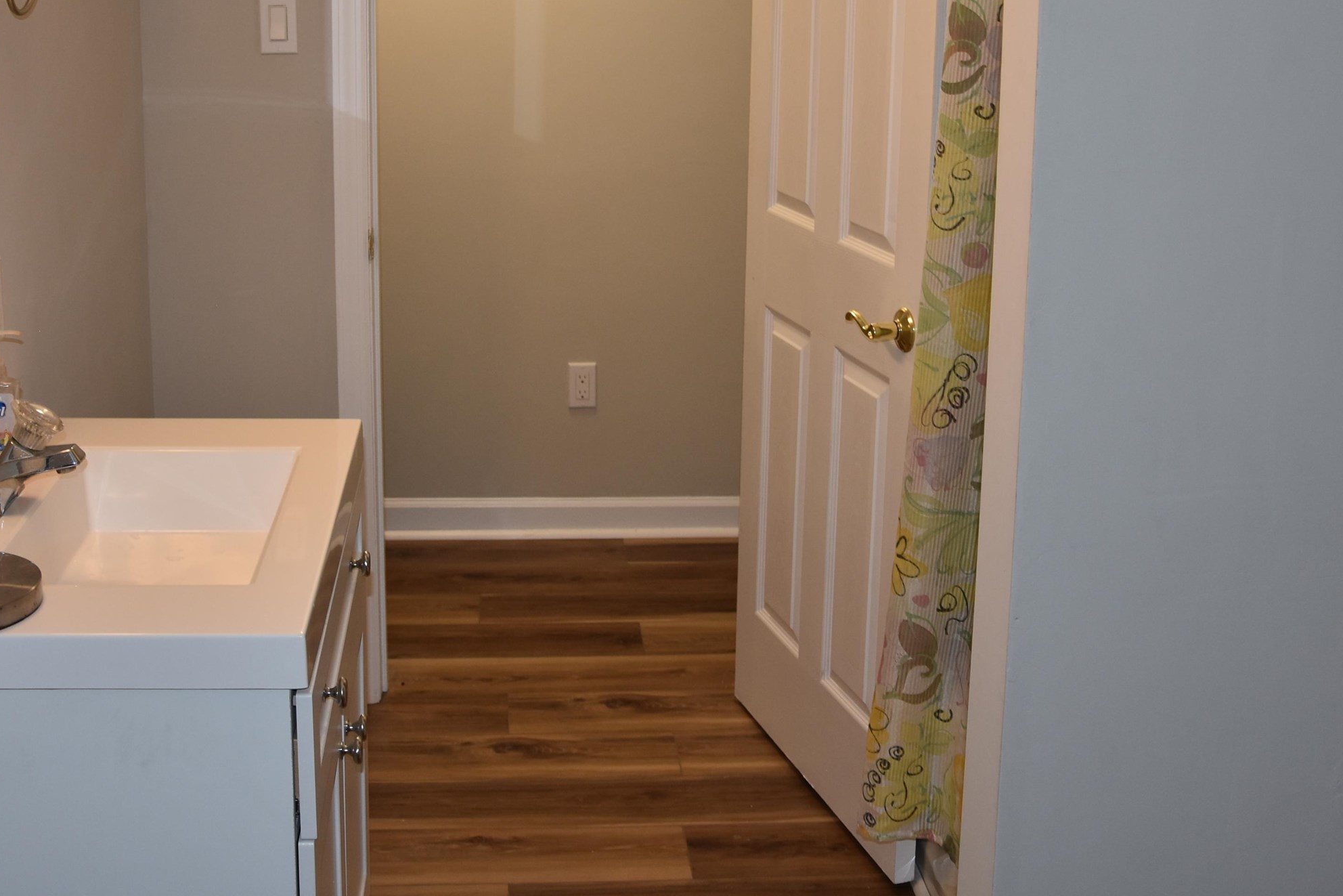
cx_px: 578
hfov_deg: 40.4
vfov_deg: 27.3
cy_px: 225
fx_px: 1820
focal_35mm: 49
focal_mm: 21
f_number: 3.8
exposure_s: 1/125
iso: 320
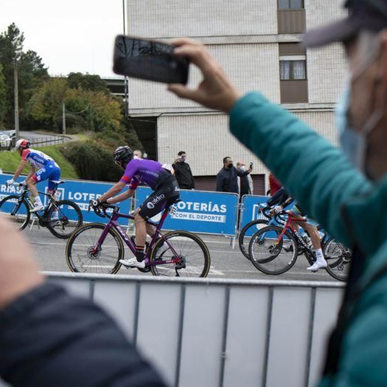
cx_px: 178
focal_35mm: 45
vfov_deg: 37.6
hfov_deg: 37.5
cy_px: 194
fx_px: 569
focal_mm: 35
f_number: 3.5
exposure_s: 1/400
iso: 320
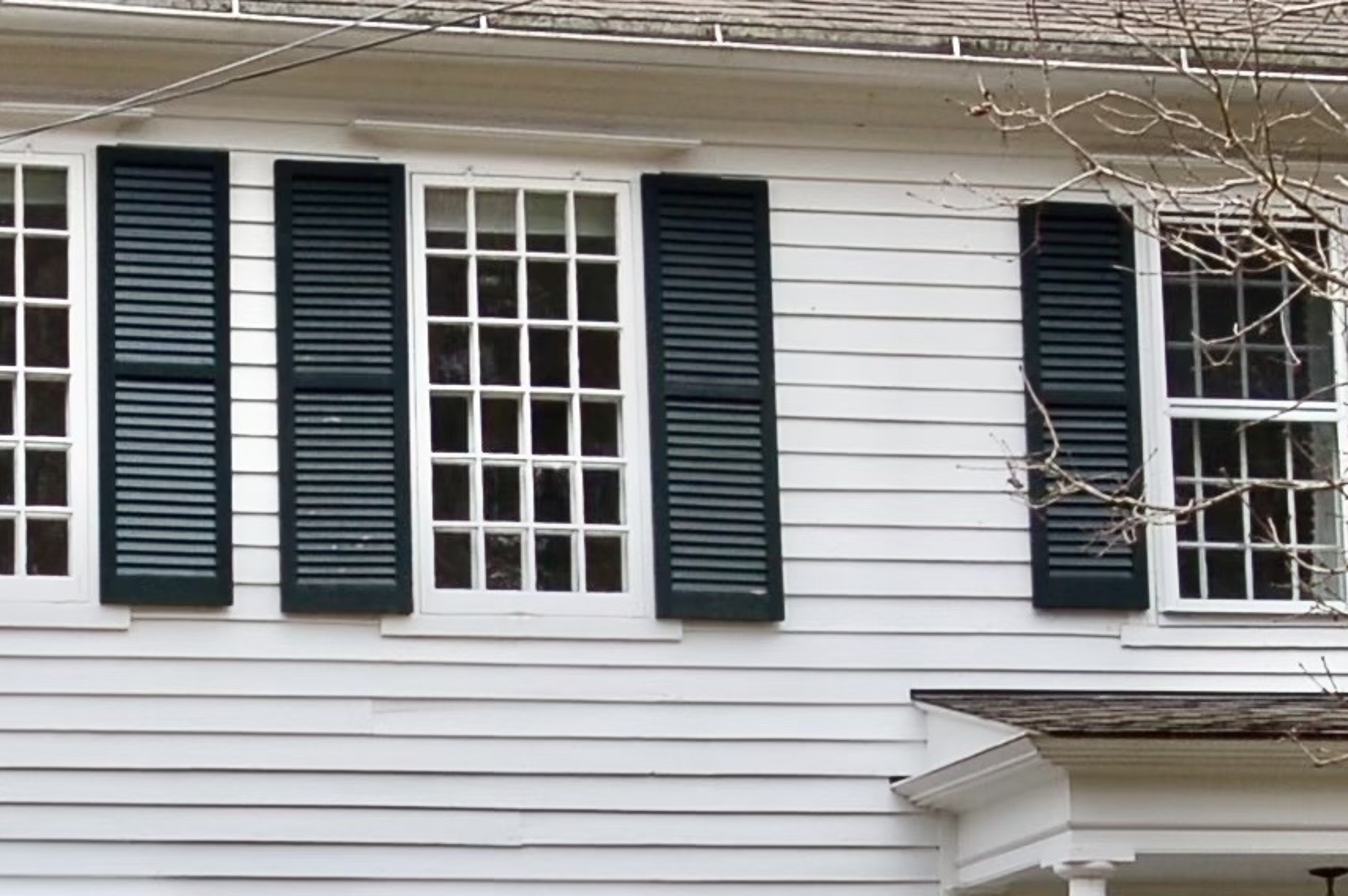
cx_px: 444
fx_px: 5537
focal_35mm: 148
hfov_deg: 13.9
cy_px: 808
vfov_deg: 9.2
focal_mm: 28
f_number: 5.6
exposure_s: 1/125
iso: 200
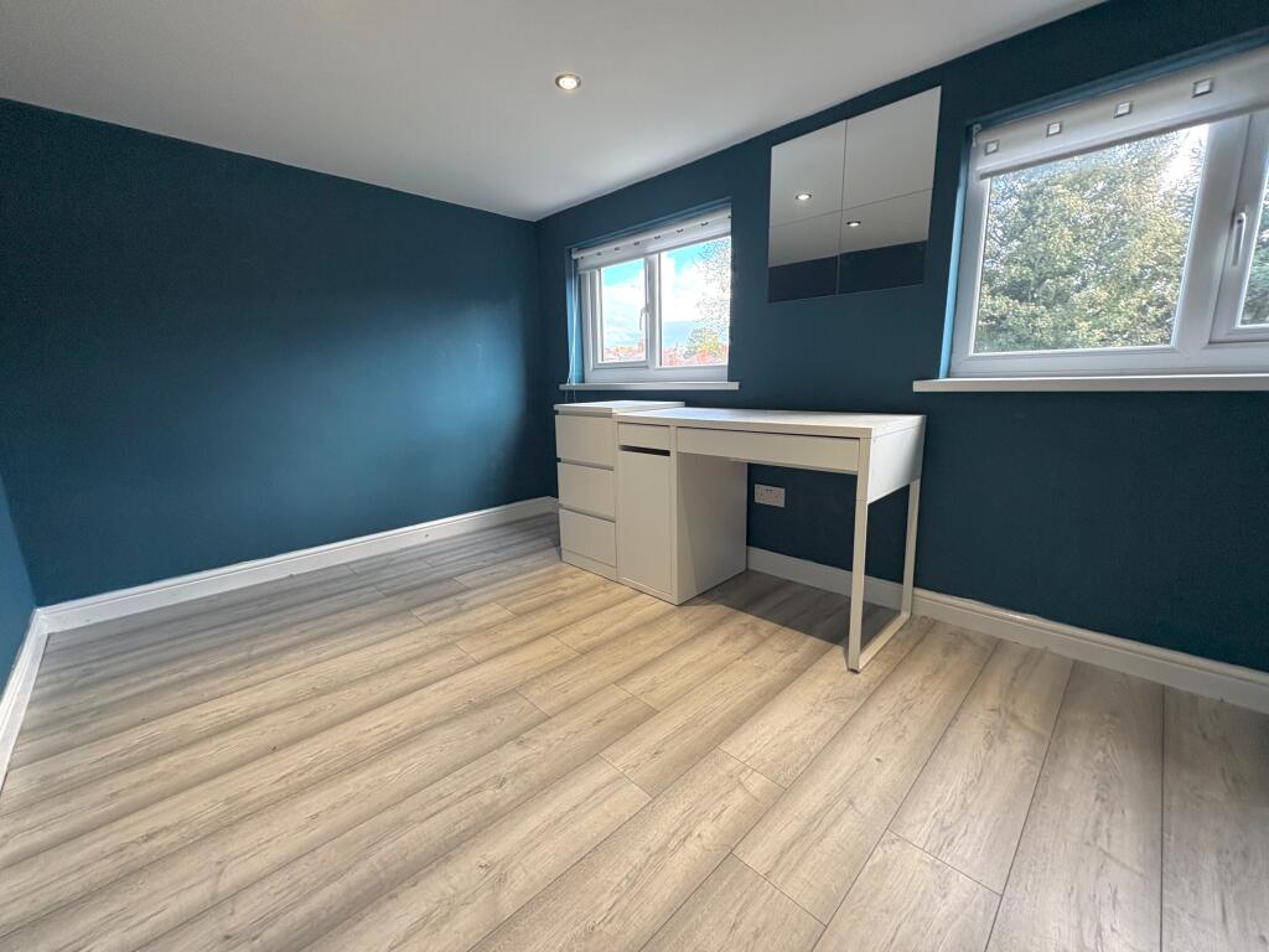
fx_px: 513
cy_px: 476
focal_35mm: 14
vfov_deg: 85.7
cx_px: 634
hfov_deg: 102.1
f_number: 2.2
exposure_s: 1/99
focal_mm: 2.22
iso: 200
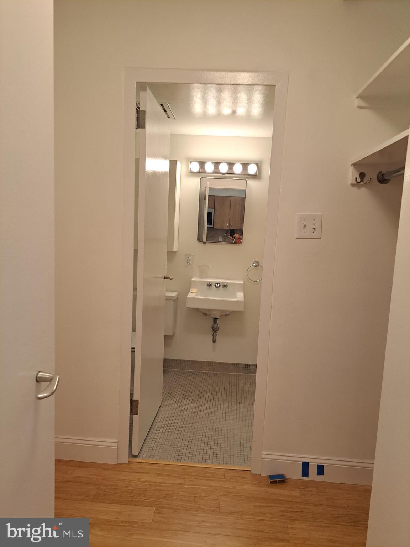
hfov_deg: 56.8
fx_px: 379
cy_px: 274
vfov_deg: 71.6
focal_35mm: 24
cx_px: 205
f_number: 1.8
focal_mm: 5.23
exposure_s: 1/60
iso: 100
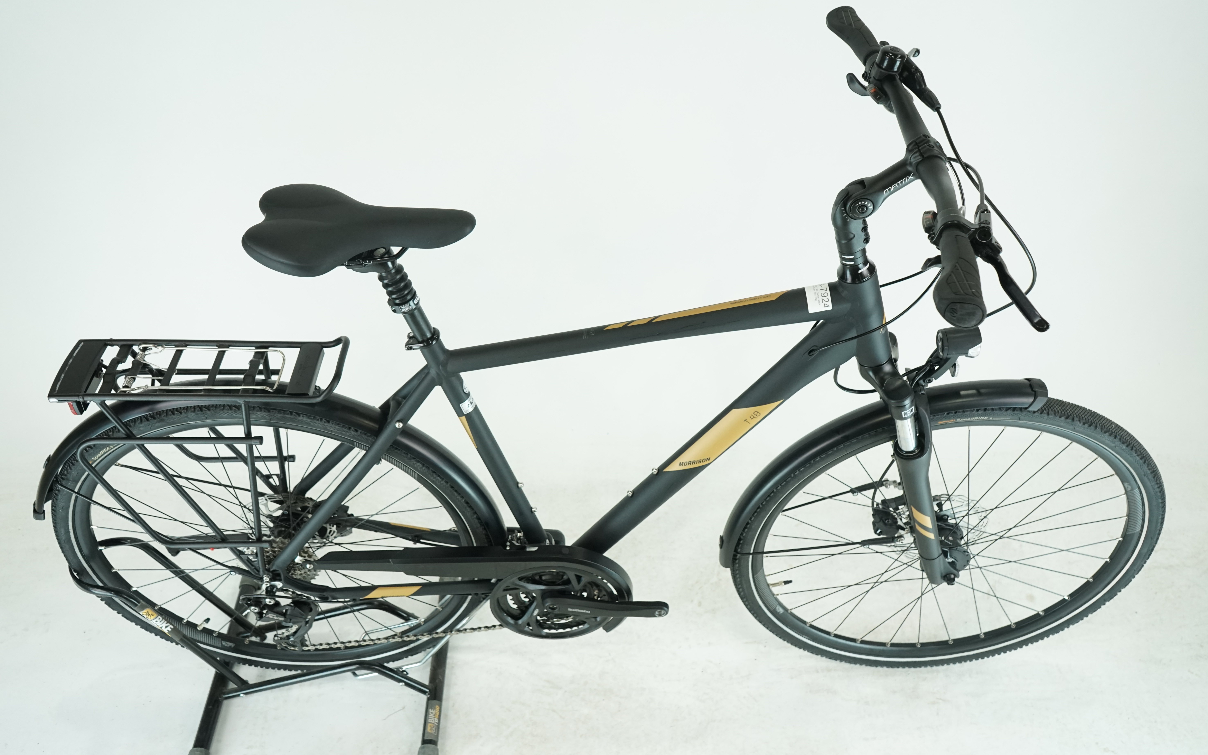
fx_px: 988
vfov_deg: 41.8
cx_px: 610
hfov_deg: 62.9
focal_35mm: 30
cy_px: 361
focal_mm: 29
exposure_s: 1/200
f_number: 5.6
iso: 1600
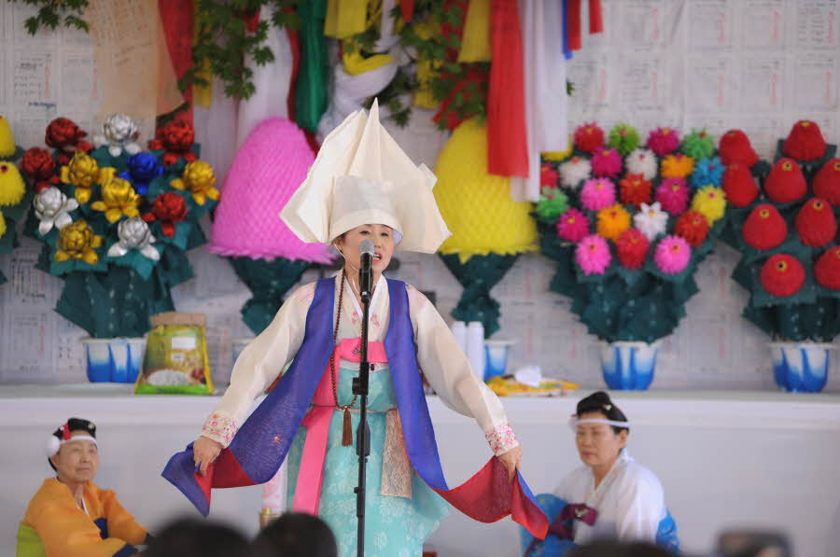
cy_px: 278
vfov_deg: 8.0
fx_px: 3960
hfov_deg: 12.1
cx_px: 420
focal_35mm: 170
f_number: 3.2
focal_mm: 170
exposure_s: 1/200
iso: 640
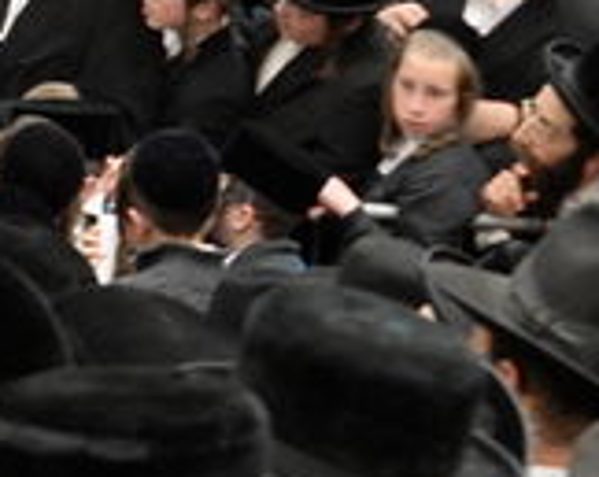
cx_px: -1120
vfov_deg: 7.9
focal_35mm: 195
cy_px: 331
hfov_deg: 8.5
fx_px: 3451
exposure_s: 1/60
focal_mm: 24
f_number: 4
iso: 800
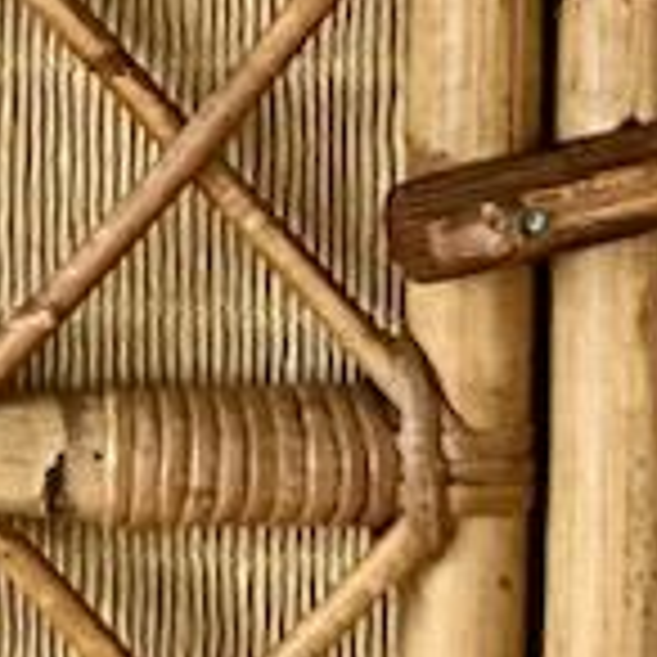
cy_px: -234
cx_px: -459
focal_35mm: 202
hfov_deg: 8.4
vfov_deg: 8.5
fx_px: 4338
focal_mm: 4.25
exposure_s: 1/32
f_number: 1.8
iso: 640
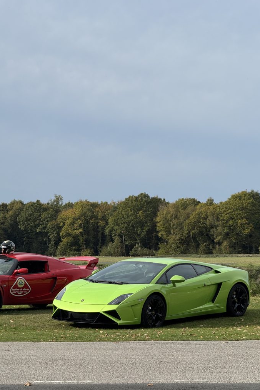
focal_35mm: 126
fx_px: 1365
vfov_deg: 16.3
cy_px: 194
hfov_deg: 10.9
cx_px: 135
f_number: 2.8
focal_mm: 15.66
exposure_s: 1/1206
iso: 50
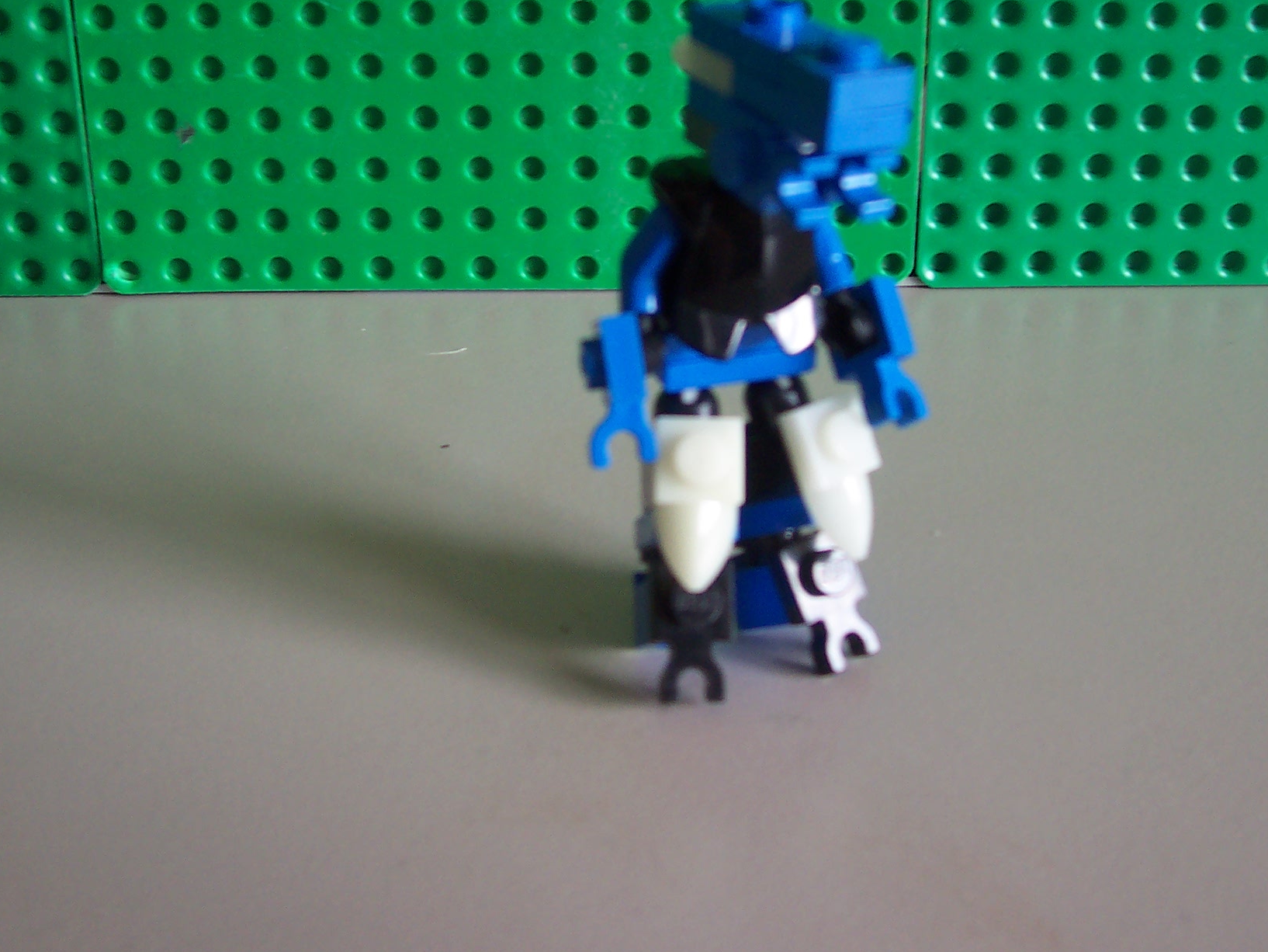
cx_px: 692
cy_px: 385
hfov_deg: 41.2
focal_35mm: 46
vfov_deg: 31.4
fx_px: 1685
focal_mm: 5.6
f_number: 2.8
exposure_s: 1/30
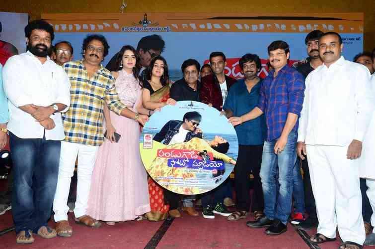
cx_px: 188
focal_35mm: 32
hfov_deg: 59.6
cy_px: 124
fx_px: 327
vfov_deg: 41.5
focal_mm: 21
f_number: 8
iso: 400
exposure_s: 1/125
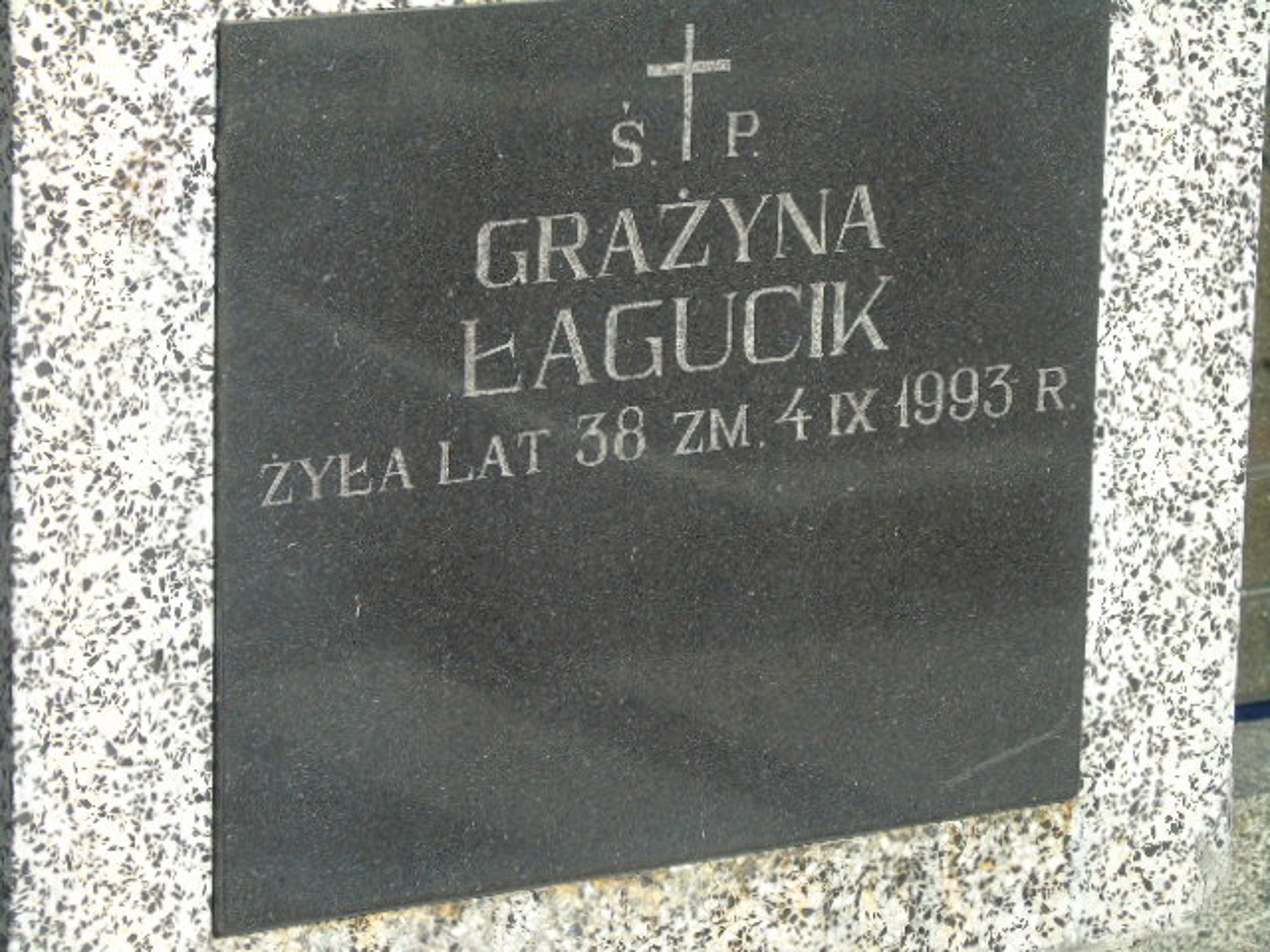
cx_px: 635
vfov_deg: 9.2
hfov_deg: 12.2
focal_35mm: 162
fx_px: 5943
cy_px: 476
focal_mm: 29
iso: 80
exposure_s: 1/250
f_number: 4.9
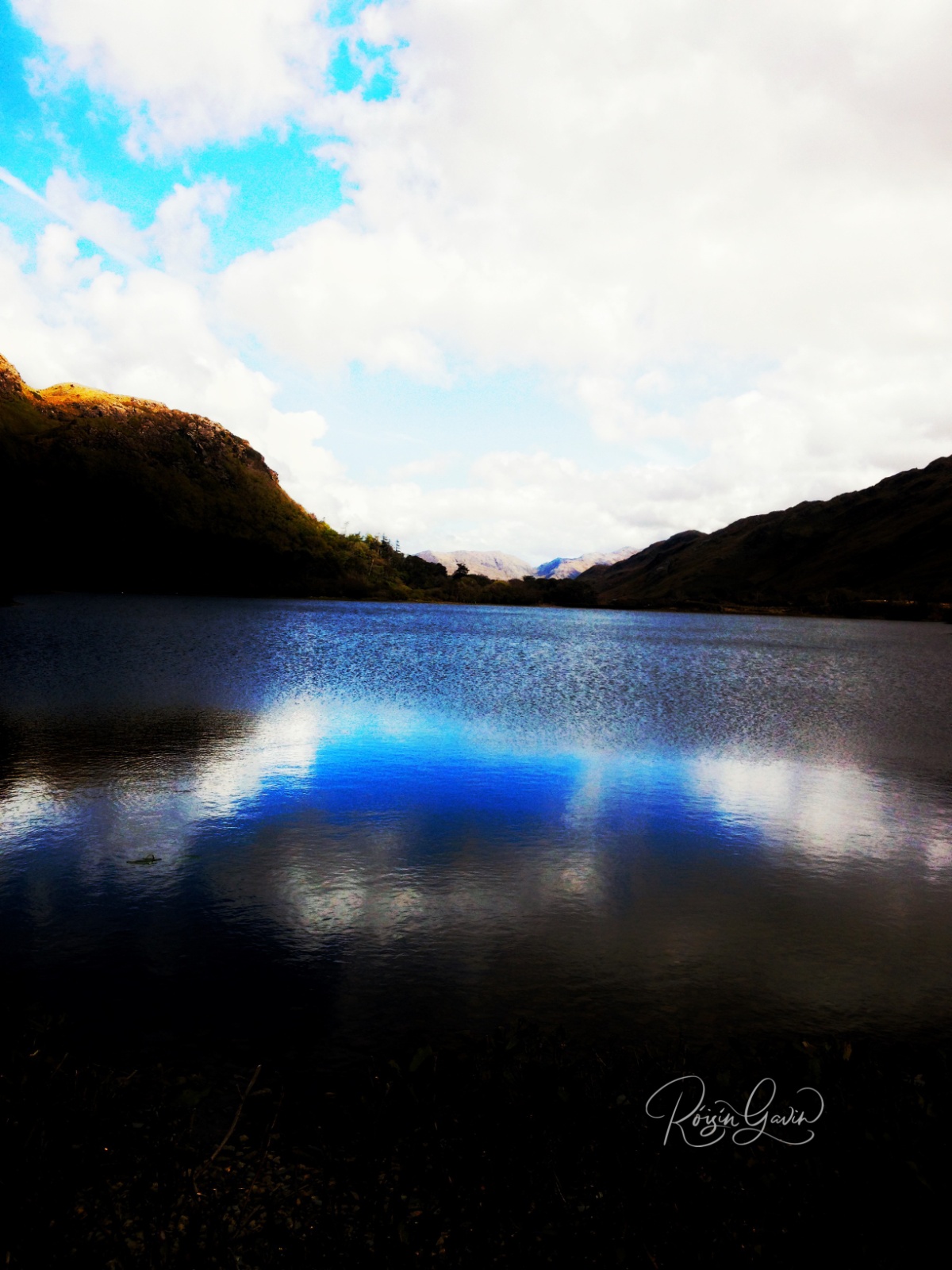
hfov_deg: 40.7
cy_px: 635
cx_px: 476
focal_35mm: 35
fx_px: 1283
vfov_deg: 52.6
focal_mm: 4.28
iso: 50
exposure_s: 1/2045
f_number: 2.4
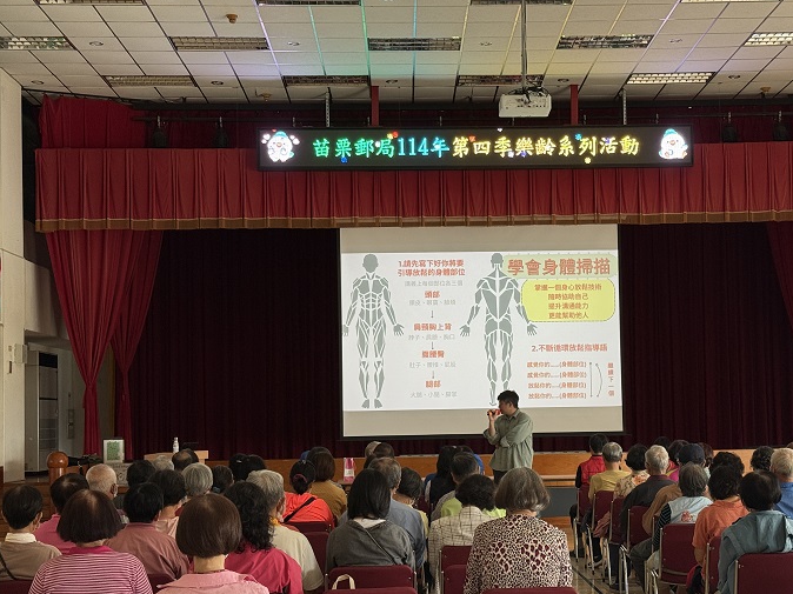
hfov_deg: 33.7
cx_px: 461
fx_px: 1305
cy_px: 348
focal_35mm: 57
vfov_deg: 25.6
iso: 64
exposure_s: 1/90
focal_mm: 6.76
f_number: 1.78
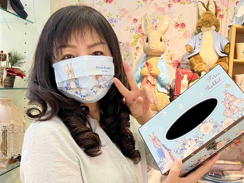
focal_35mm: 46
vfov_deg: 31.2
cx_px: 143
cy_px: 129
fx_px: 324
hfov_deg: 41.1
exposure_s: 1/60
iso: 100
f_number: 1.5
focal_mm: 5.7
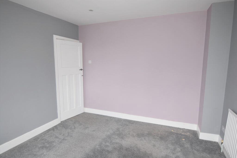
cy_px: 79
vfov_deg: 59.5
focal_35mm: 21
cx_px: 118
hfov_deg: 81.2
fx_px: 138
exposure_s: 1/125
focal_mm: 14
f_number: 2.8
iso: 400
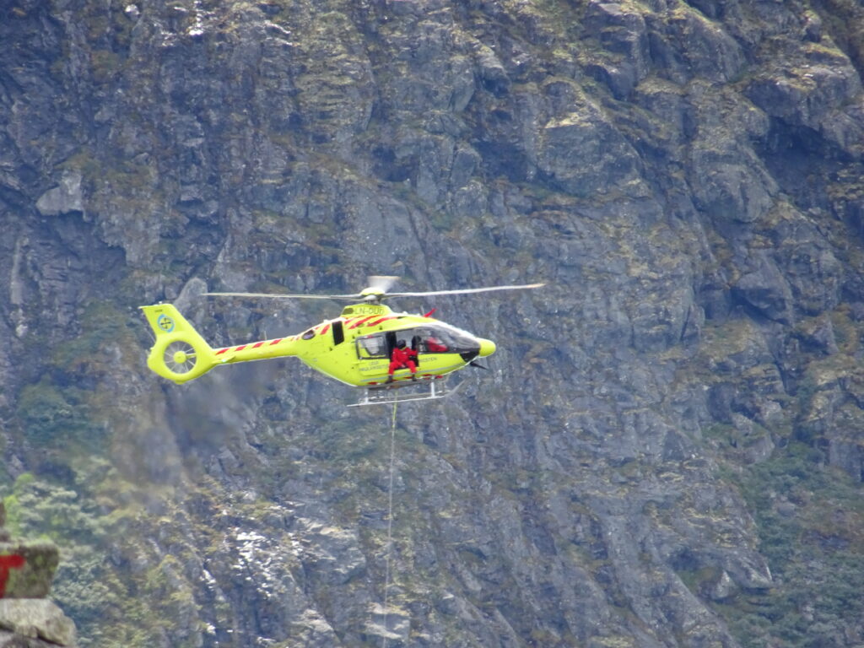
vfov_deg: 2.2
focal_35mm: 672
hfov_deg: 3.0
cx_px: 432
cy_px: 324
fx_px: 16773
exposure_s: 1/250
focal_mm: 114.8
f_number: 6.3
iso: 250
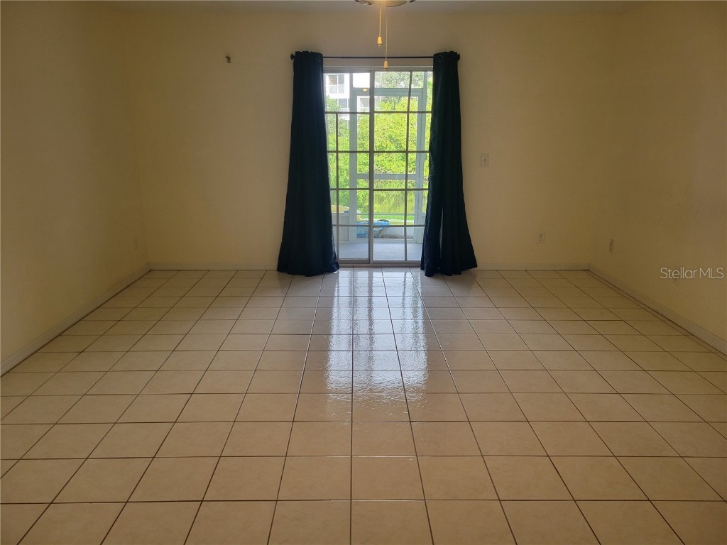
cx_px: 364
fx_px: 546
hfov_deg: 67.3
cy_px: 272
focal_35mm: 26
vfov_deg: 53.1
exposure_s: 1/120
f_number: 1.8
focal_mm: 5.4
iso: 100
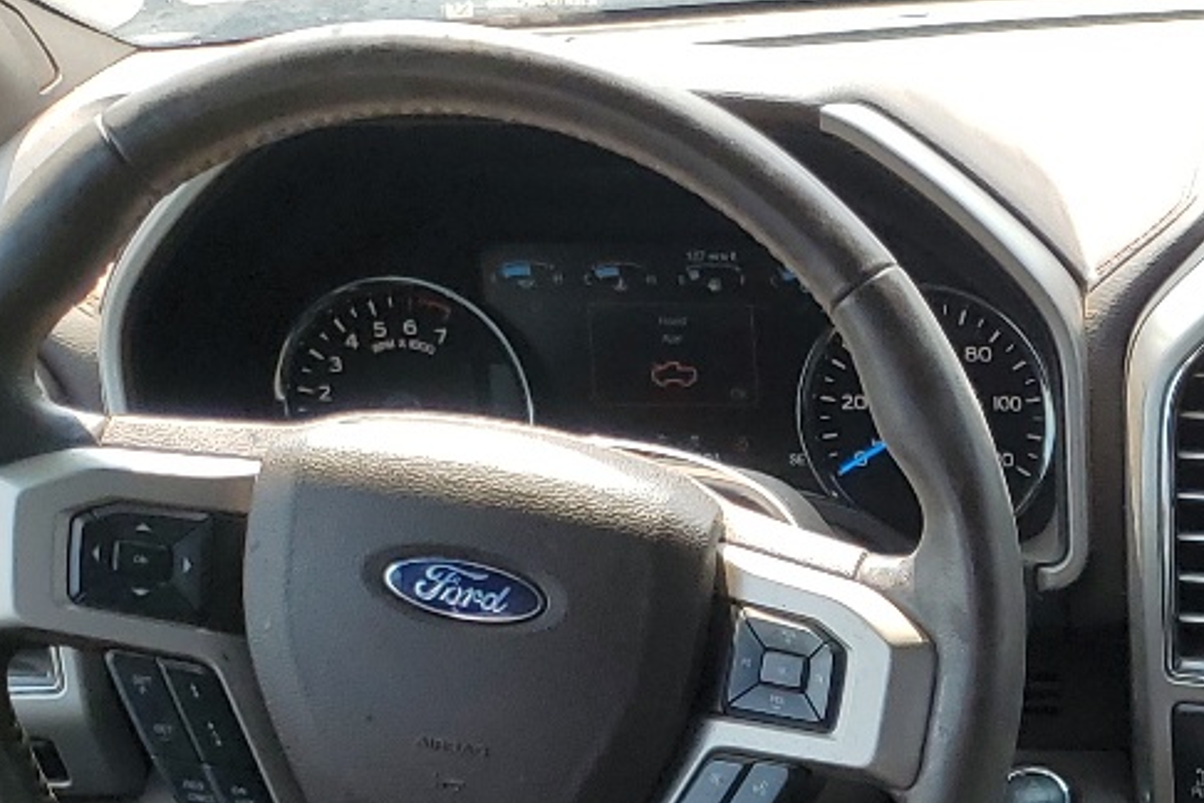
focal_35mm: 89
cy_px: 1405
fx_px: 2976
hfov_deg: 20.6
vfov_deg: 13.8
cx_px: 1618
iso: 50
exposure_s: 1/500
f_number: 1.5
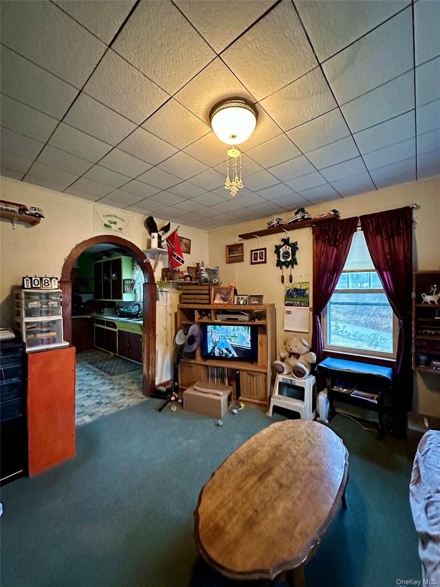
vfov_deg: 102.1
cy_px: 294
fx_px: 237
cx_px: 220
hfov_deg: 85.7
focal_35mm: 14
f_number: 2.2
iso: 1250
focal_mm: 2.22
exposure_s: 1/40
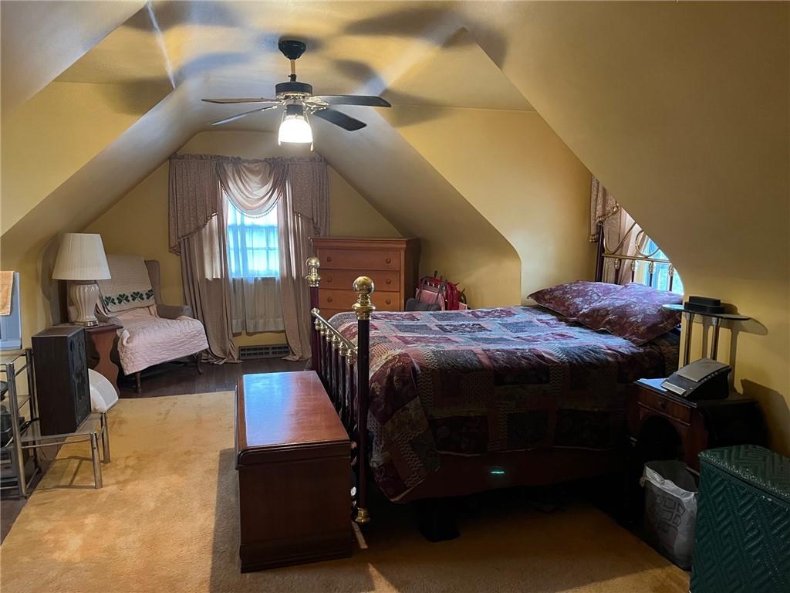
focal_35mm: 26
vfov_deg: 53.1
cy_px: 296
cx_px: 395
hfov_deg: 67.3
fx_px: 593
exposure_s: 1/30
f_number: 1.6
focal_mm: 5.1
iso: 500
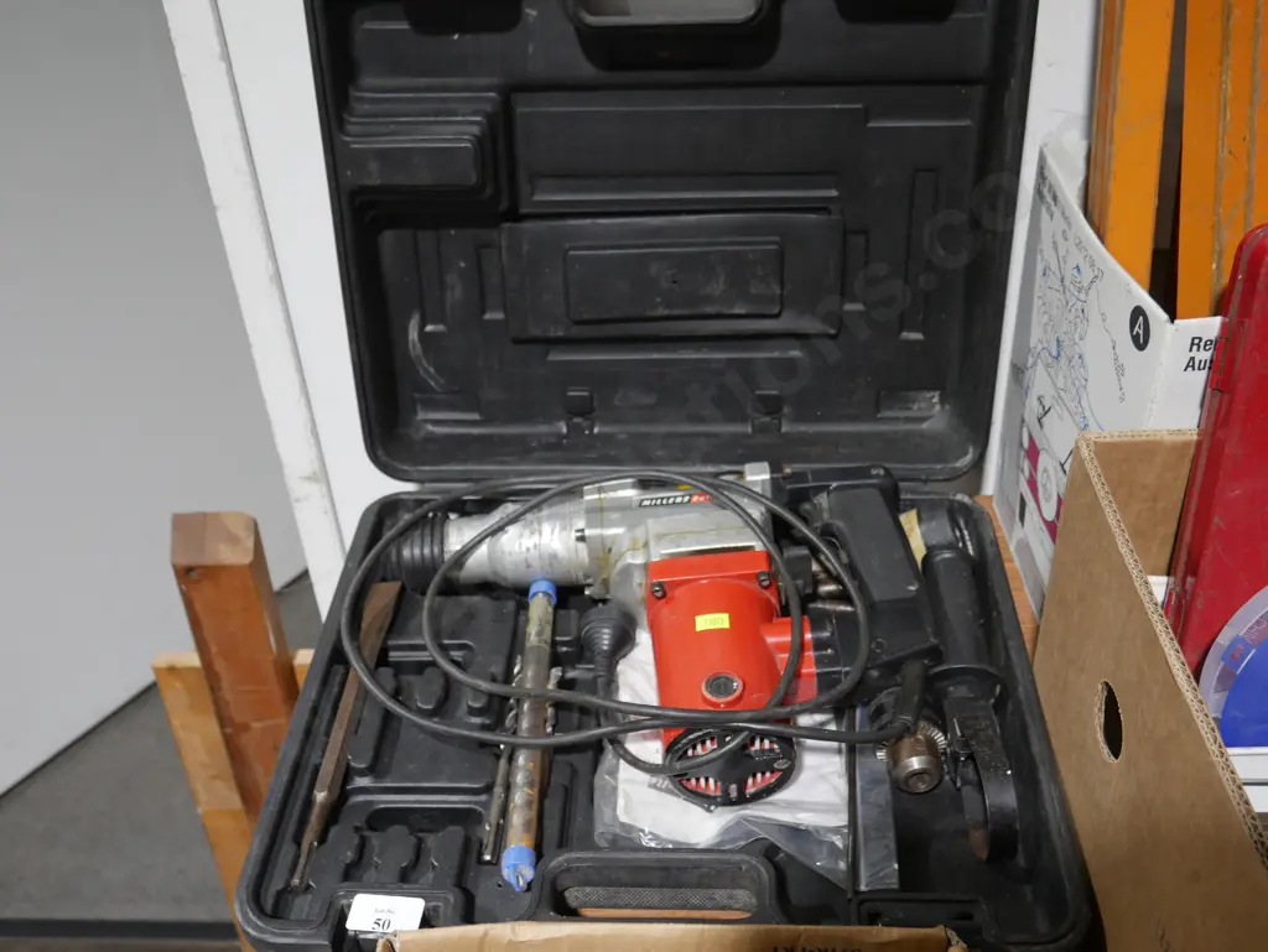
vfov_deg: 39.7
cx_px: 634
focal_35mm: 36
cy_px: 476
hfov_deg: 51.3
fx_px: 1319
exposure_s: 1/60
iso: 500
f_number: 4
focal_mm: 18
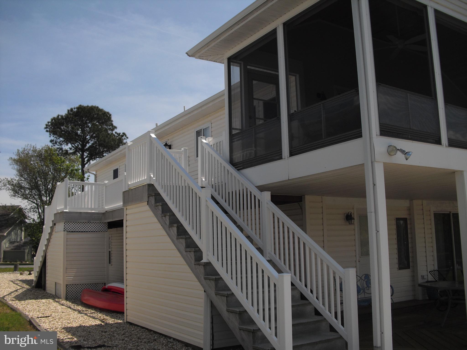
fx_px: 486
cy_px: 175
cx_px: 234
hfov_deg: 51.4
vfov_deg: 39.7
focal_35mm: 36
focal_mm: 6.3
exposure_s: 1/250
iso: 64
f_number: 7.8
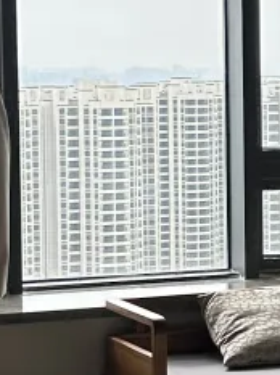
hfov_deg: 9.1
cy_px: 153
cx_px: 275
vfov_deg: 12.3
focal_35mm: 161
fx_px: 1741
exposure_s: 1/621
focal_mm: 5.7
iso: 50
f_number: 1.5
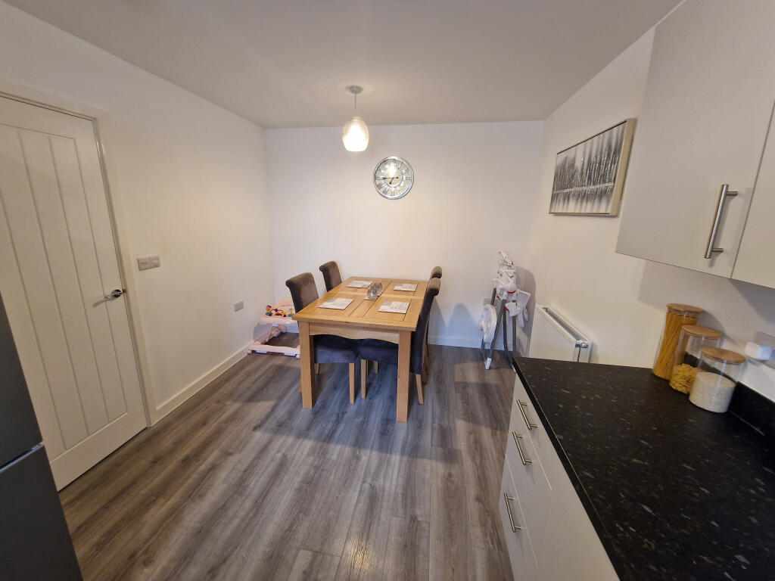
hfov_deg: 106.2
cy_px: 290
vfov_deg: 89.9
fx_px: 291
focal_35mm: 13
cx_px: 388
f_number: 2.2
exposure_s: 1/50
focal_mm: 2.2
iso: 400
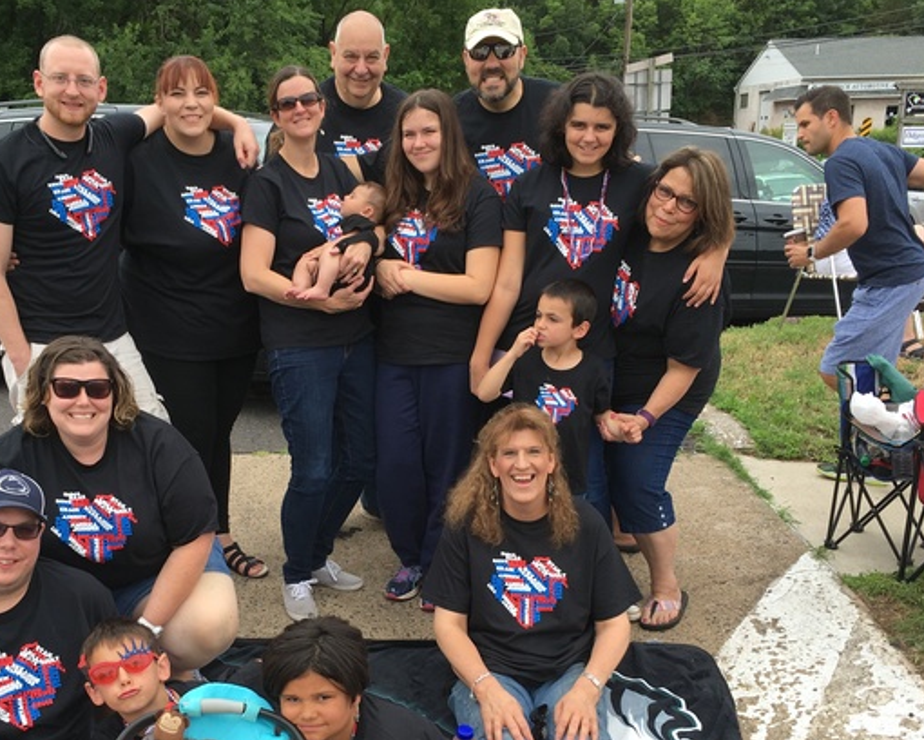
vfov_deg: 37.0
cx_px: 364
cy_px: 488
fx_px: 1094
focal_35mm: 40
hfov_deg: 45.5
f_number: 2.2
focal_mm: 4.15
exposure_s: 1/463
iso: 25
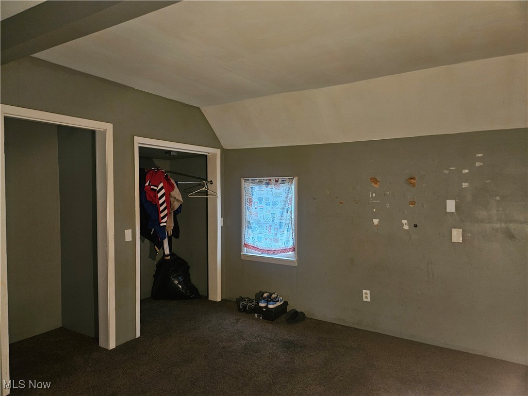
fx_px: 351
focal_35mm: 23
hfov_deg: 73.9
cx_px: 264
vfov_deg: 58.9
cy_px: 198
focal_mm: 5.4
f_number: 1.8
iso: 640
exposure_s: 1/30
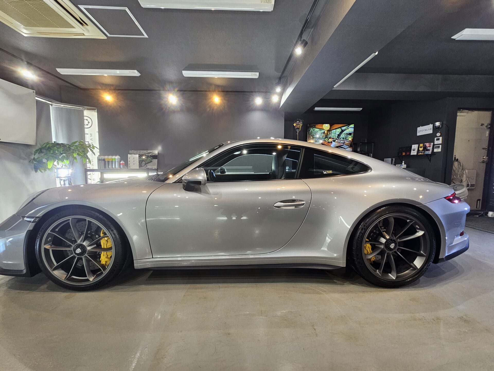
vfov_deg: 89.9
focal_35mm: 13
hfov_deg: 106.2
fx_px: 186
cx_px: 247
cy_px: 186
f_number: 2.2
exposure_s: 1/50
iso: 200
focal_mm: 2.2
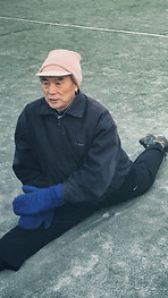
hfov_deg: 15.0
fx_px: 610
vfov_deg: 27.0
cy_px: 65
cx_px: 212
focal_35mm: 77
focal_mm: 4.15
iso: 40
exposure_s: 1/33
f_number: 2.2
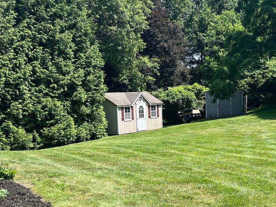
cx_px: 231
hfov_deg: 31.6
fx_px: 470
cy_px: 132
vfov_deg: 24.7
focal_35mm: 59
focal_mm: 5.1
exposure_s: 1/1372
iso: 50
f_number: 1.6
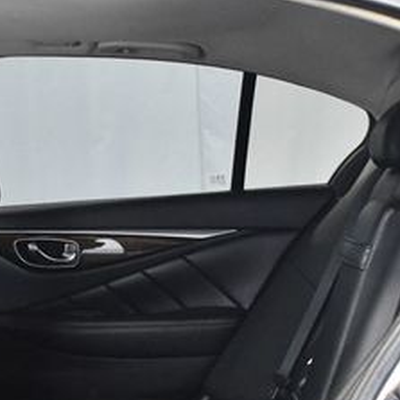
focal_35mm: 88
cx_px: 172
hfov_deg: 19.7
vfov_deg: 19.4
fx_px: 1150
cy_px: 352
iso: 4000
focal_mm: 18
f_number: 3.5
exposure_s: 1/60
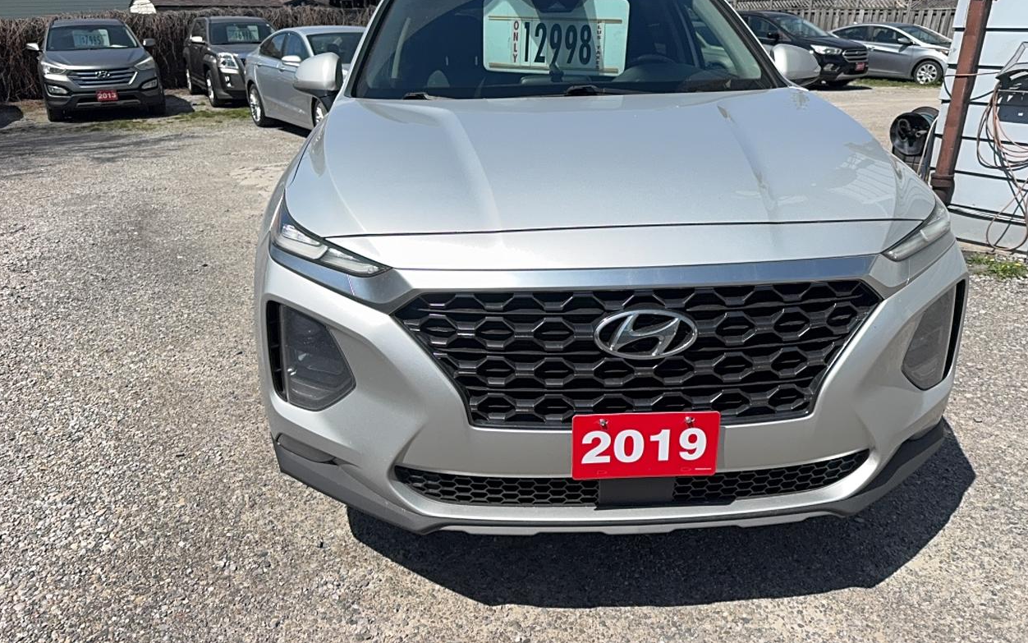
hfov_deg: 70.4
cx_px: 507
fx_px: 729
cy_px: 286
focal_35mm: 26
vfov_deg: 47.5
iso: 64
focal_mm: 6.76
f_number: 1.78
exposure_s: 1/7634
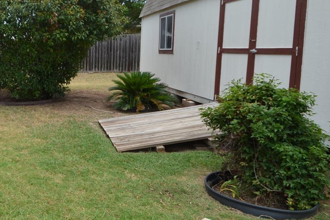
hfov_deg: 49.5
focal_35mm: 33
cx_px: 20
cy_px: 78
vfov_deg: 39.6
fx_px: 302
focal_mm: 10
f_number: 6.3
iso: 100
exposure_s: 1/320
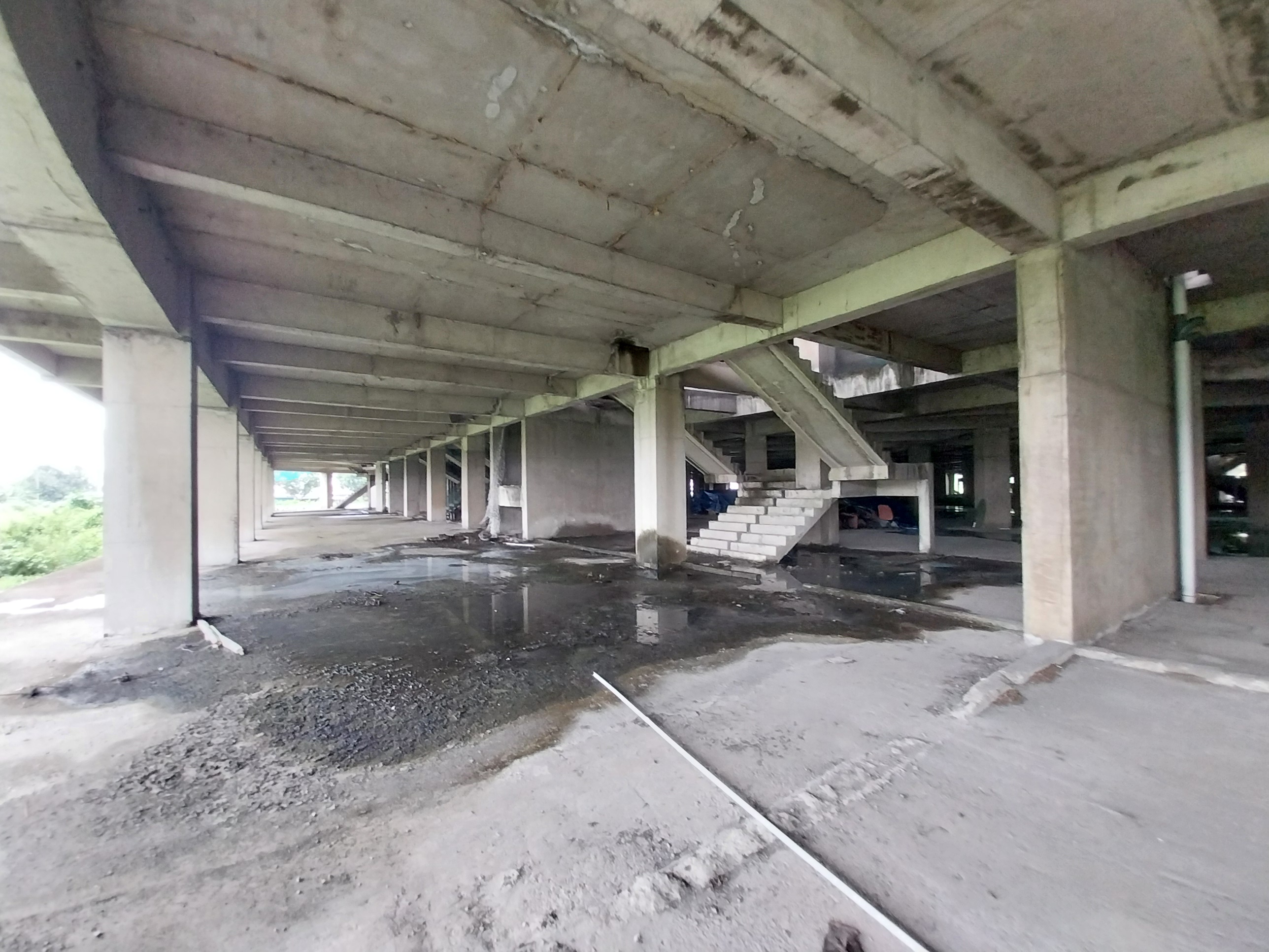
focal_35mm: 13
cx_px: 634
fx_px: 477
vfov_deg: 89.9
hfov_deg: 106.2
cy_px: 476
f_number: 2.2
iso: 80
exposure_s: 1/50
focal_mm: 1.3
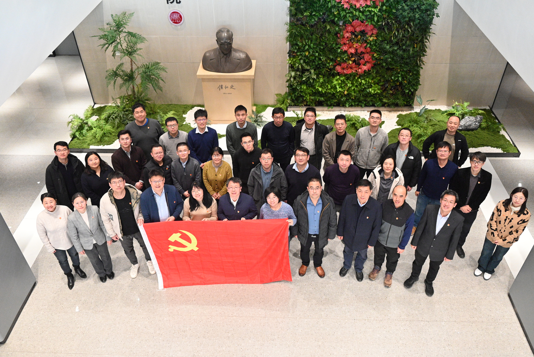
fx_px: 452
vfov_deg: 43.0
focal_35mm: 30
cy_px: 178
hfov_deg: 61.1
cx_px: 267
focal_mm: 30.5
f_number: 4.5
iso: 6400
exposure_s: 1/200
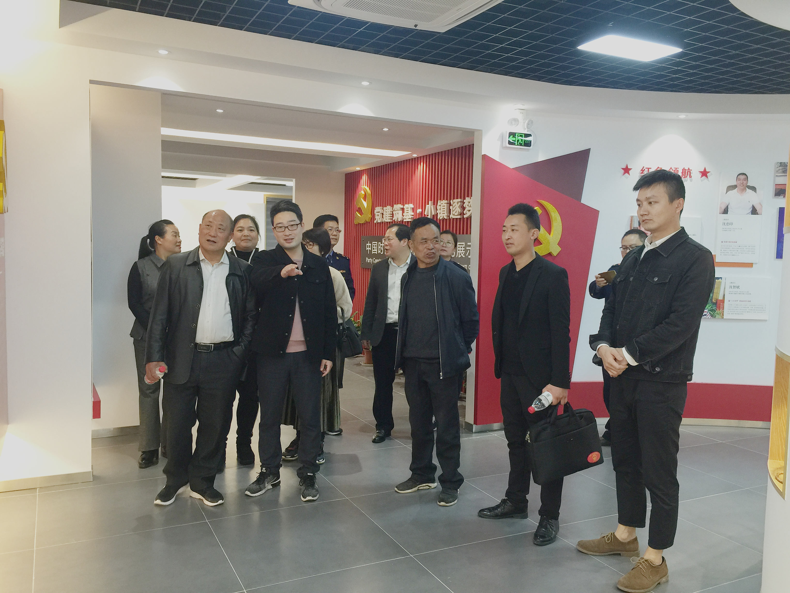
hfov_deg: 61.7
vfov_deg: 48.2
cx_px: 395
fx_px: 662
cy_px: 296
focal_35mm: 29
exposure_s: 1/17
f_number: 2.2
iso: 50
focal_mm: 4.15
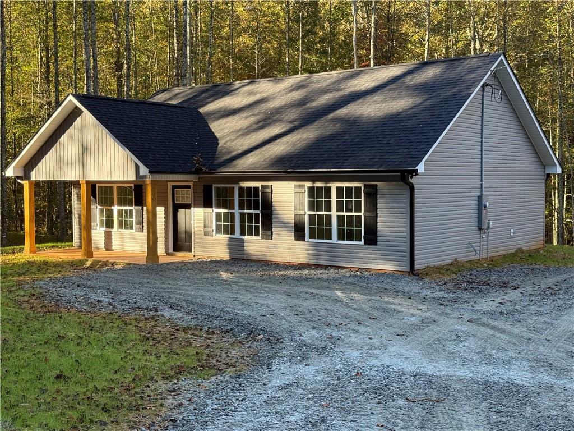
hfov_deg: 39.7
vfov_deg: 30.3
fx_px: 796
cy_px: 216
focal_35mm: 48
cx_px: 287
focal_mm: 6.76
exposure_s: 1/351
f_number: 1.78
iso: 80
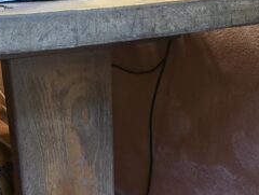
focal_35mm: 49
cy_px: 161
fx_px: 367
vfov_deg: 29.0
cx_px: 87
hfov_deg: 38.4
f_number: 1.7
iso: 1600
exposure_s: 1/50
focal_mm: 6.3
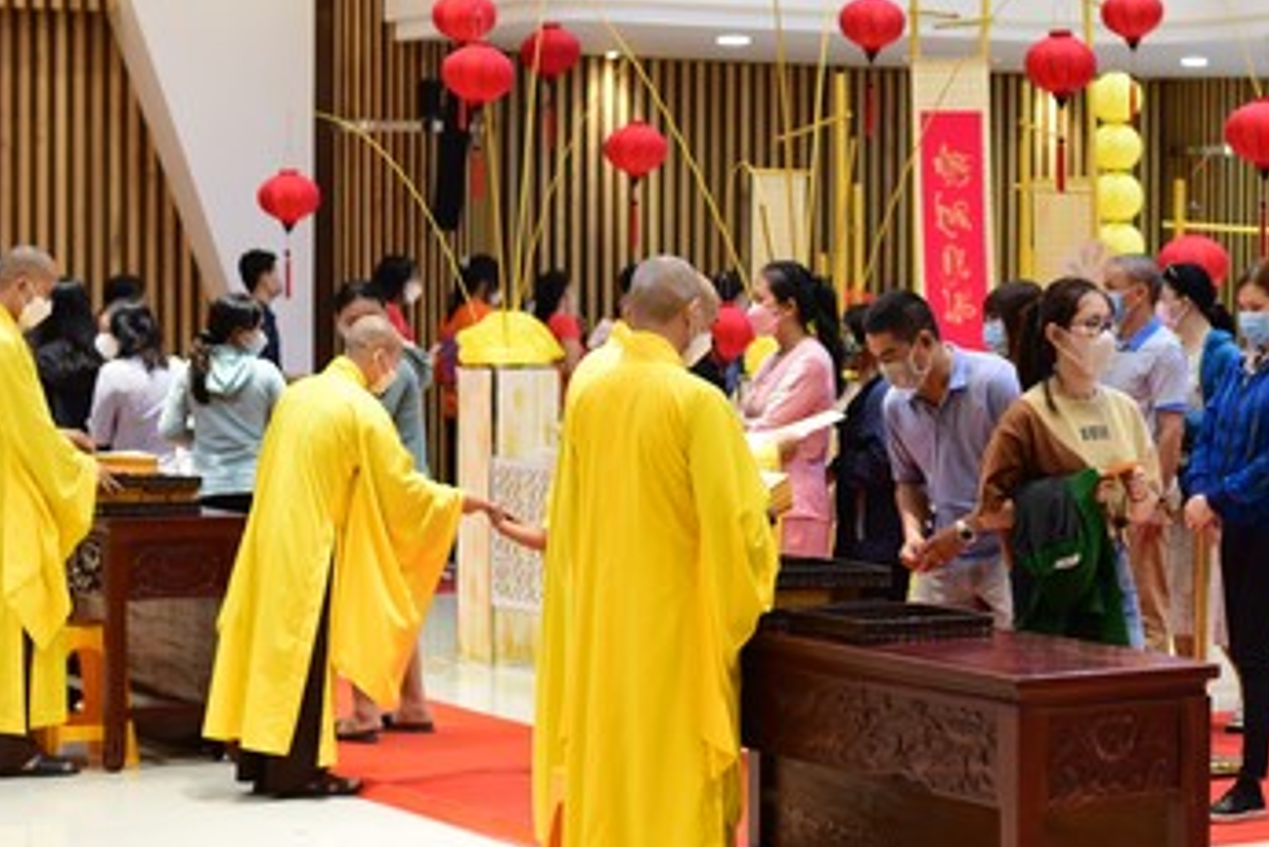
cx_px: 979
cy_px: 326
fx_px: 3315
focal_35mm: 94
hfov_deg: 21.5
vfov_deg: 14.6
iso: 1600
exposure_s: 1/200
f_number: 2.5
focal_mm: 50
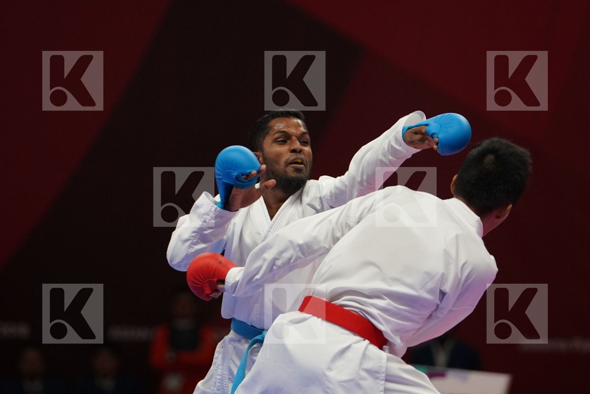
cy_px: 197
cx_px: 295
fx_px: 5768
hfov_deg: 5.9
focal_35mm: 352
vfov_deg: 3.9
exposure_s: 1/1000
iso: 2500
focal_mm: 235
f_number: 4
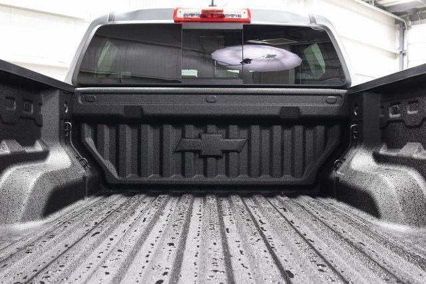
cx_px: 213
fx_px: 426
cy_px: 142
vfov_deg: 36.9
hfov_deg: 53.1
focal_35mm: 36
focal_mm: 24
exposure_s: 1/15
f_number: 6.3
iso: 1600
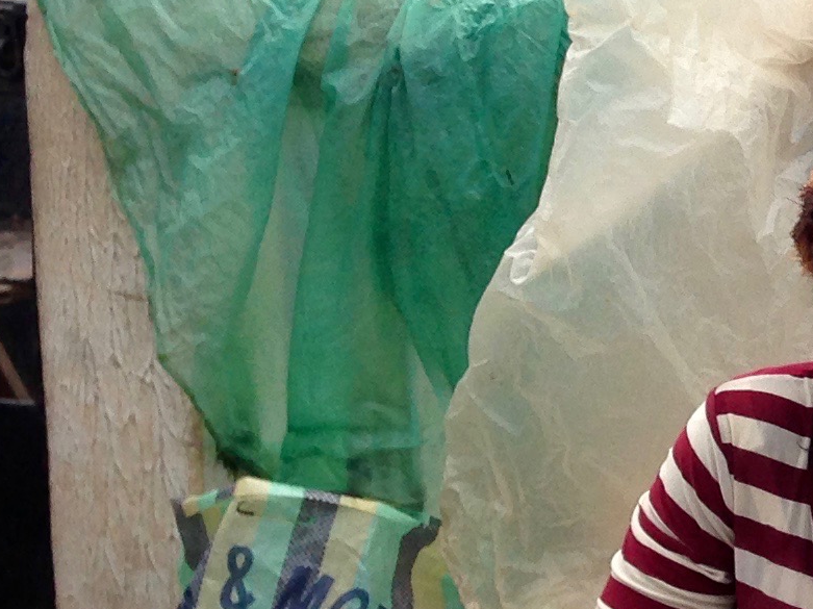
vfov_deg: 10.7
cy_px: 183
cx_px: 1369
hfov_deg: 13.2
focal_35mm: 138
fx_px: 3240
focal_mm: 4.12
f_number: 2.4
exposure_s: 1/516
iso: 50
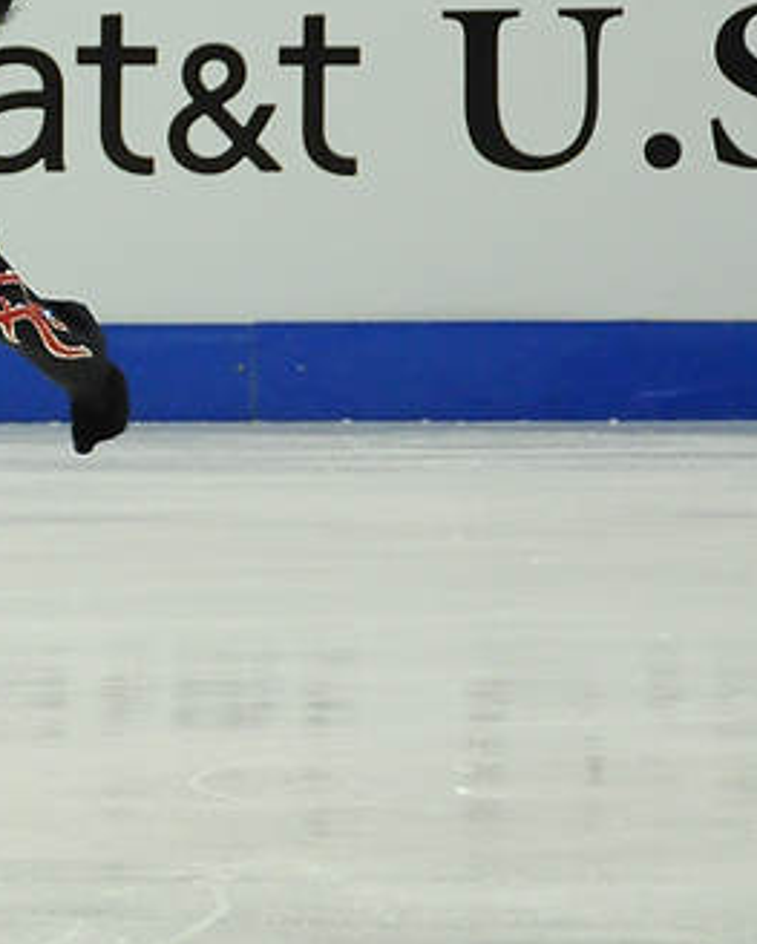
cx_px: -268
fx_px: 10739
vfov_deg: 5.0
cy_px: 341
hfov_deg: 4.0
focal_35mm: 384
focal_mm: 112
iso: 3200
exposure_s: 1/1000
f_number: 5.6
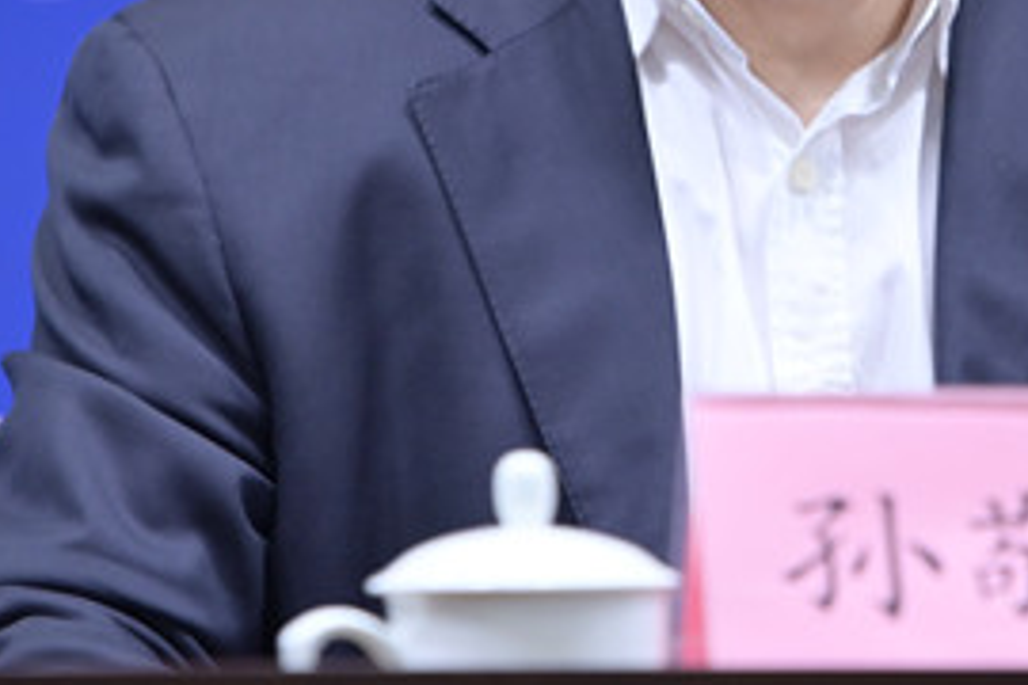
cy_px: -118
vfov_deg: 2.3
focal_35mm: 592
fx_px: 16904
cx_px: 742
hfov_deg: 3.5
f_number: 3.2
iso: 1000
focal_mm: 200
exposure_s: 1/100
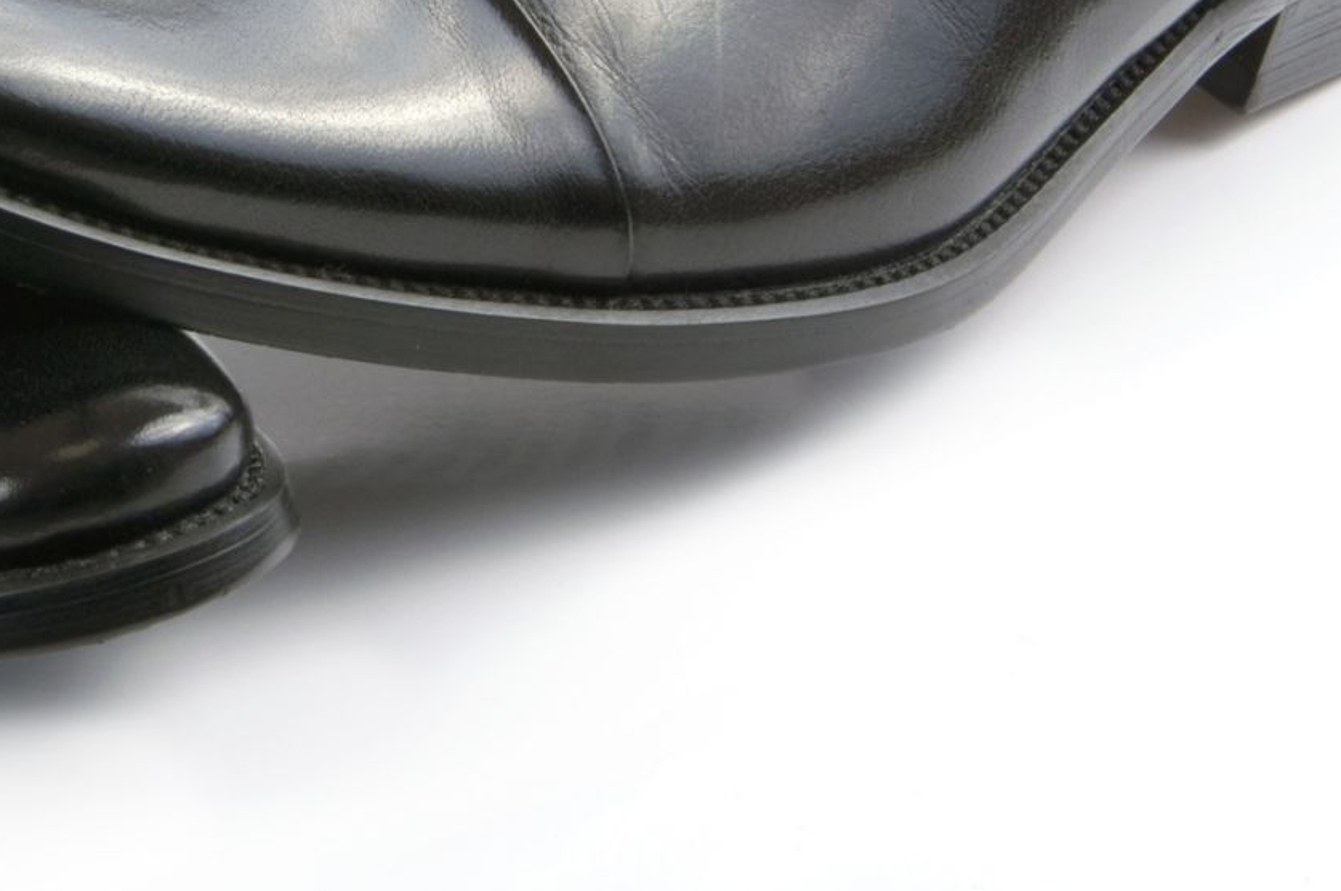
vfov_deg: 8.2
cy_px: -97
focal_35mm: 165
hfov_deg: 12.3
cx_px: 70
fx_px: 6147
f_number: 22
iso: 200
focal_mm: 45
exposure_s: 1/125
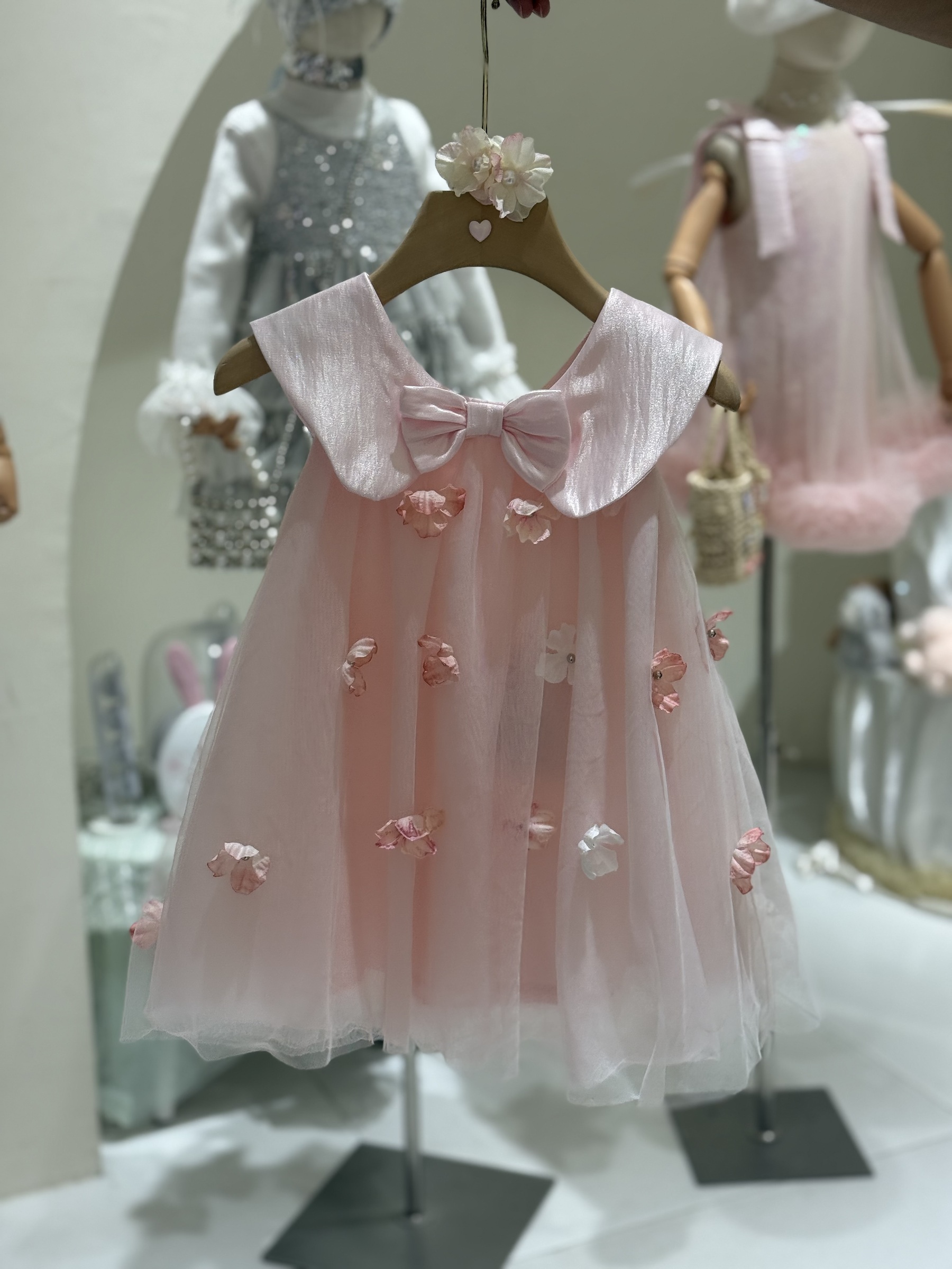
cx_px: 476
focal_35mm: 48
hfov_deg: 30.3
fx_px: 1760
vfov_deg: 39.7
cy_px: 634
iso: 64
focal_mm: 6.76
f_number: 1.78
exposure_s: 1/663
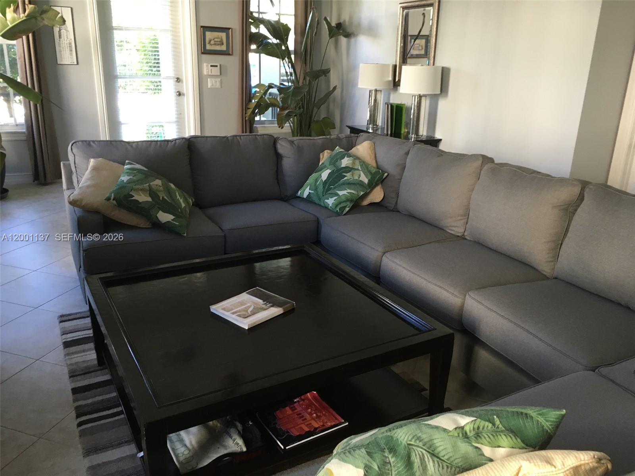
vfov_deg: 48.2
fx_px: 532
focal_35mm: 29
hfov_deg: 61.7
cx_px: 318
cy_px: 238
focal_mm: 4.15
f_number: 2.2
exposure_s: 1/30
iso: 80
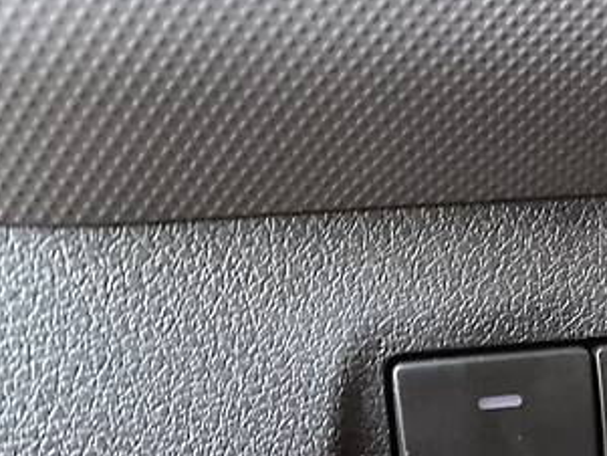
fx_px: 1210
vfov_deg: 19.7
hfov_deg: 25.7
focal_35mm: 69
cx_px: 696
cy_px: 581
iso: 1000
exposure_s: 1/30
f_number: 1.8
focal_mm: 4.2
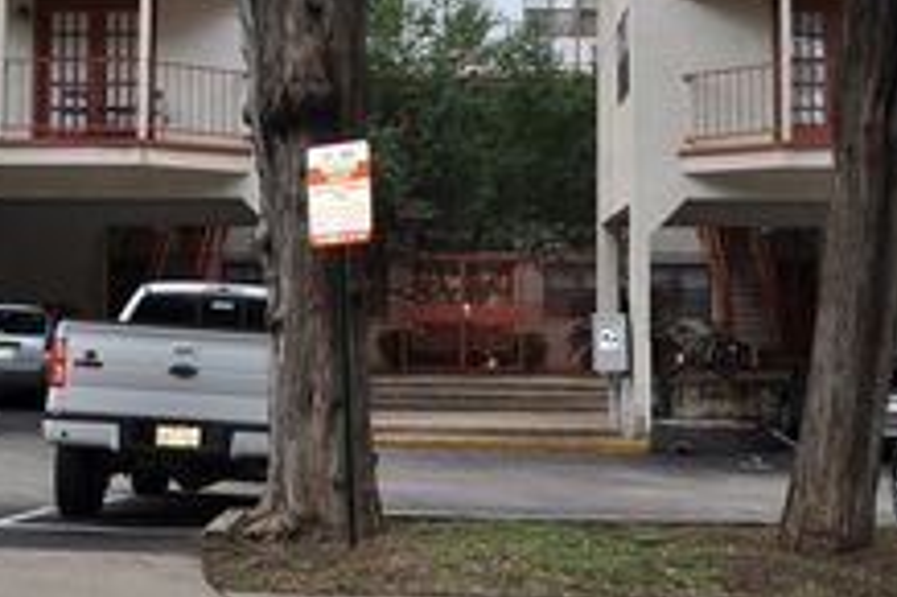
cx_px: 473
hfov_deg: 32.4
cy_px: 268
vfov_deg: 21.9
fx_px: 1544
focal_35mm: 62
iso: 200
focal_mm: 18
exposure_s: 1/200
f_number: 8
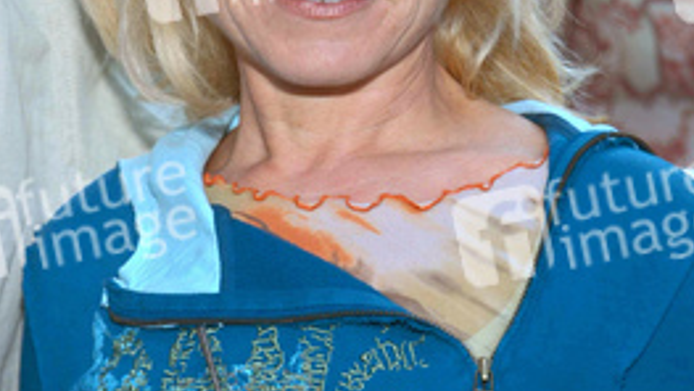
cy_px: 92
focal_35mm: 167
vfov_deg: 7.3
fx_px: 3073
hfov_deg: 12.9
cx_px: 348
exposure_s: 1/80
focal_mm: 70
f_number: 6.3
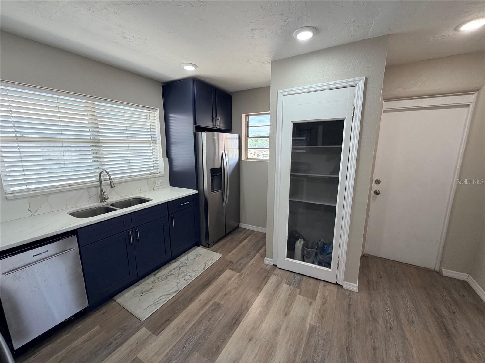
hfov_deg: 102.1
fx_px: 196
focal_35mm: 14
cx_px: 242
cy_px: 182
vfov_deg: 85.7
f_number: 2.2
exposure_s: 1/120
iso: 125
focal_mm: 2.22
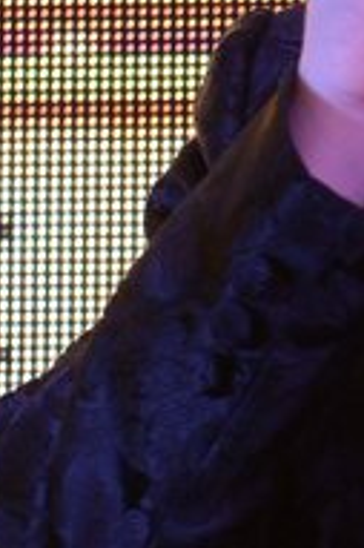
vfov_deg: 4.7
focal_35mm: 440
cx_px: 737
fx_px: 6685
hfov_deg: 3.1
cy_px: 407
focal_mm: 70
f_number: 6.3
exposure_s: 1/100
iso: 1600
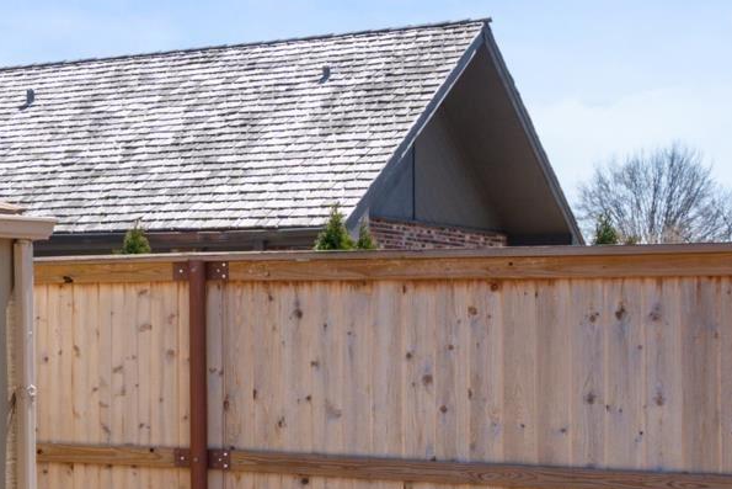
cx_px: -536
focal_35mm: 87
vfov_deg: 15.7
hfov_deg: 18.8
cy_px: 347
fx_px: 1768
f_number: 9
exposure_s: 1/500
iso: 200
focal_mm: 13.8
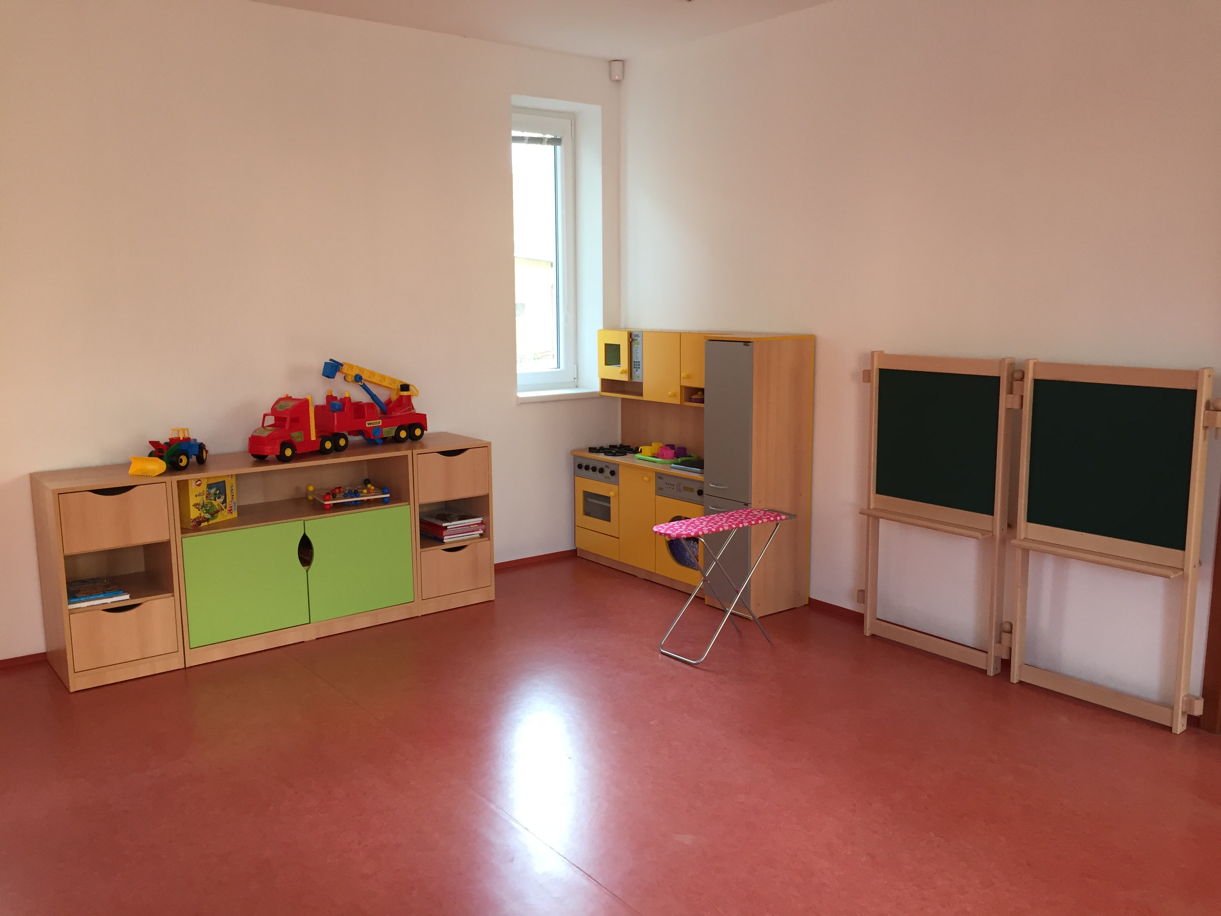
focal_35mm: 29
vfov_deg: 48.2
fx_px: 1023
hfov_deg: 61.7
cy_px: 458
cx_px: 610
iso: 40
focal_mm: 4.15
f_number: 2.2
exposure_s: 1/33
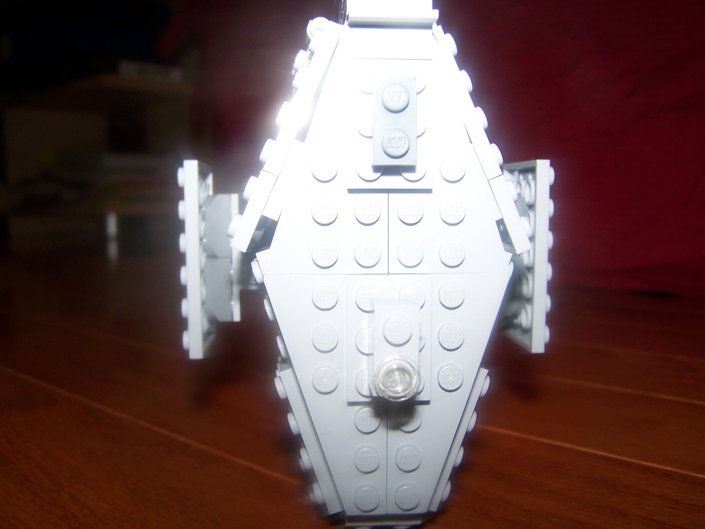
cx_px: 352
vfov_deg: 37.7
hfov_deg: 49.0
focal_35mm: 38
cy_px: 264
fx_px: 774
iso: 80
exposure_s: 1/60
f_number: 2.8
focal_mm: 6.3
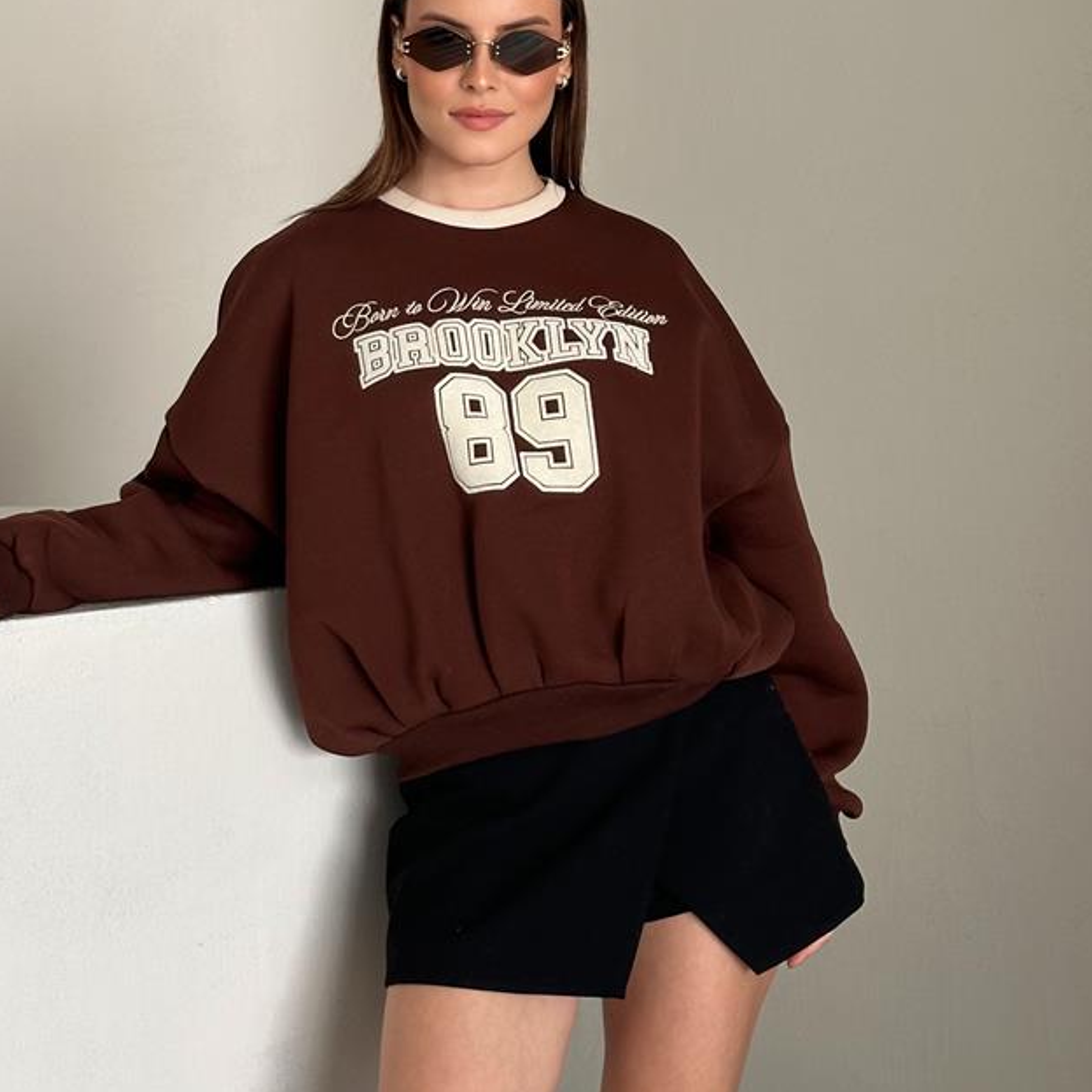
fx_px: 3105
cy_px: 243
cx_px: 514
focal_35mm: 87
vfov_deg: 19.8
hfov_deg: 19.9
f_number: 1.78
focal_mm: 6.86
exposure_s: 1/121
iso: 64
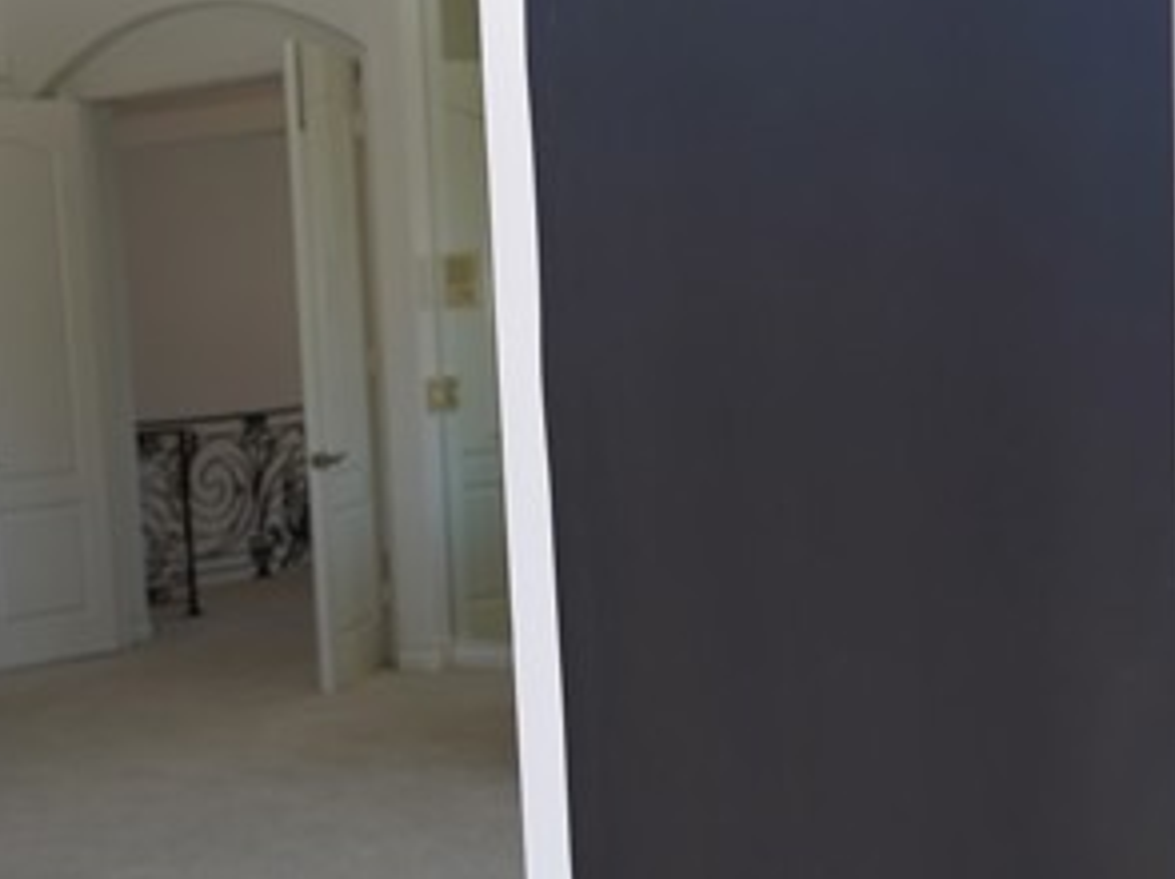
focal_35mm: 65
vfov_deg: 22.4
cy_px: 621
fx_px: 2205
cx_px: 304
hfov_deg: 29.4
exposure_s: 1/250
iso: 100
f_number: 4.5
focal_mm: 31
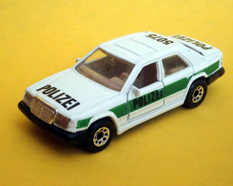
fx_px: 345
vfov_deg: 30.2
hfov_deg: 37.3
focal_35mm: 50
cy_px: 94
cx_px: 124
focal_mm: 8.3
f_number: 3.4
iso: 200
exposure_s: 1/50
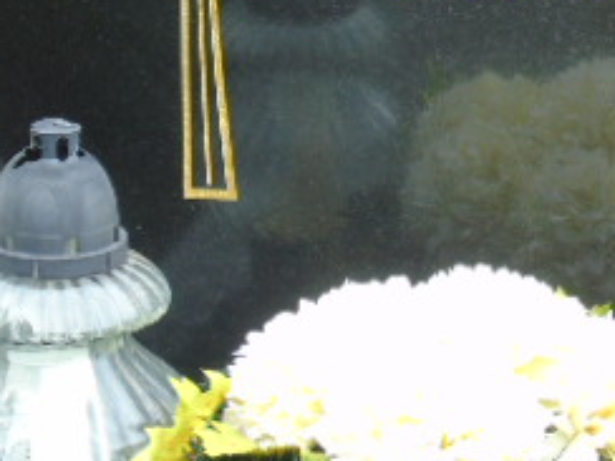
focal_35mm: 186
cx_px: 534
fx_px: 3305
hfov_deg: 10.6
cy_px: 23
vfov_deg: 8.0
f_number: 4.7
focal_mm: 13
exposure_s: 1/60
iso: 80
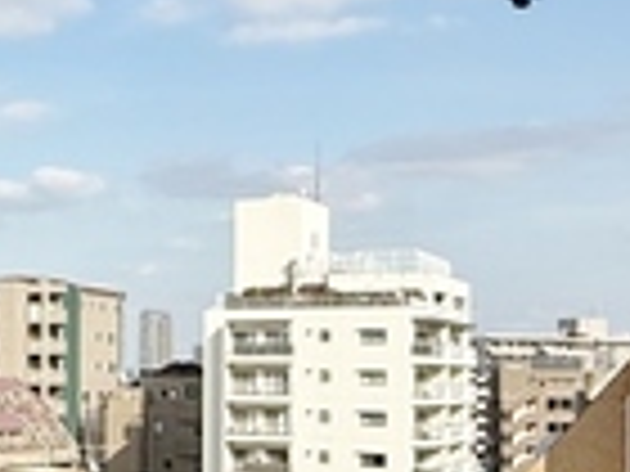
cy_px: 339
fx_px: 1365
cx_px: -122
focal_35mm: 75
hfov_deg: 23.7
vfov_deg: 19.5
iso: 50
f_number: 2.2
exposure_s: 1/4149
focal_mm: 2.22
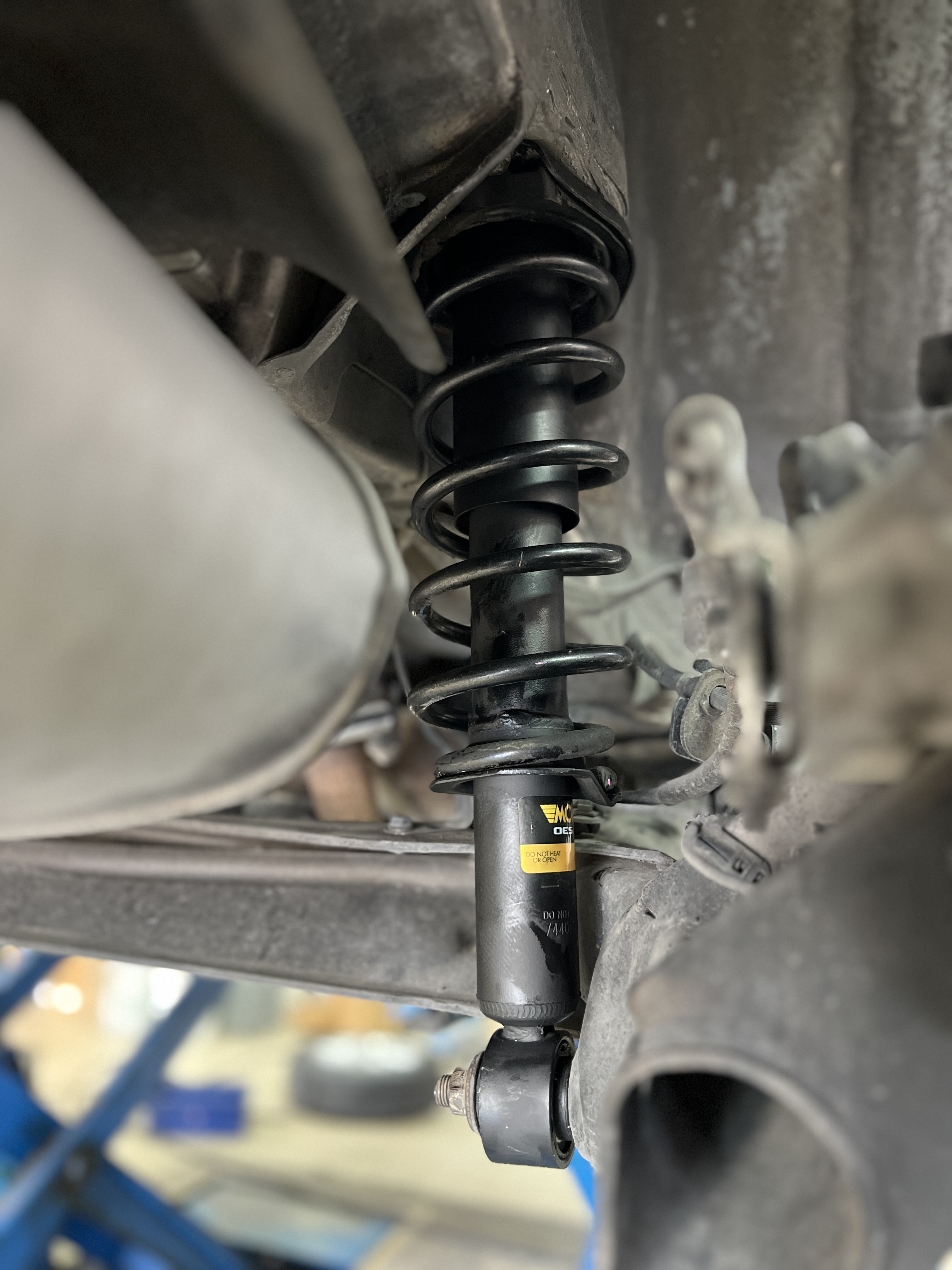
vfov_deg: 67.3
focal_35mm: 26
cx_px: 476
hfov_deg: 53.1
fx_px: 953
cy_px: 635
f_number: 1.5
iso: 500
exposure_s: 1/33
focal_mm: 5.7
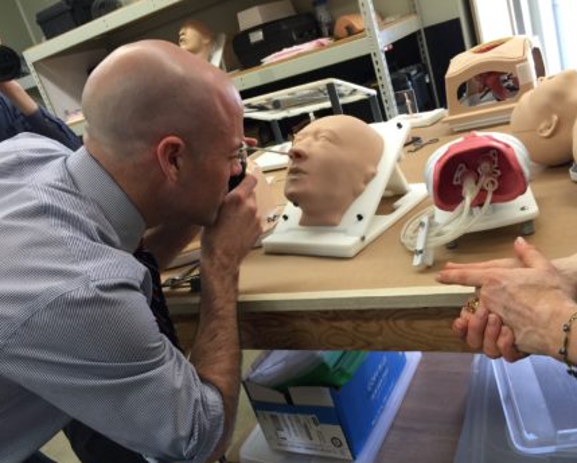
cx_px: 313
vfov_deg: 47.2
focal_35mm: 31
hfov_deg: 57.1
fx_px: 530
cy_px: 236
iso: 32
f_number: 2.2
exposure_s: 1/15
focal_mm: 4.15
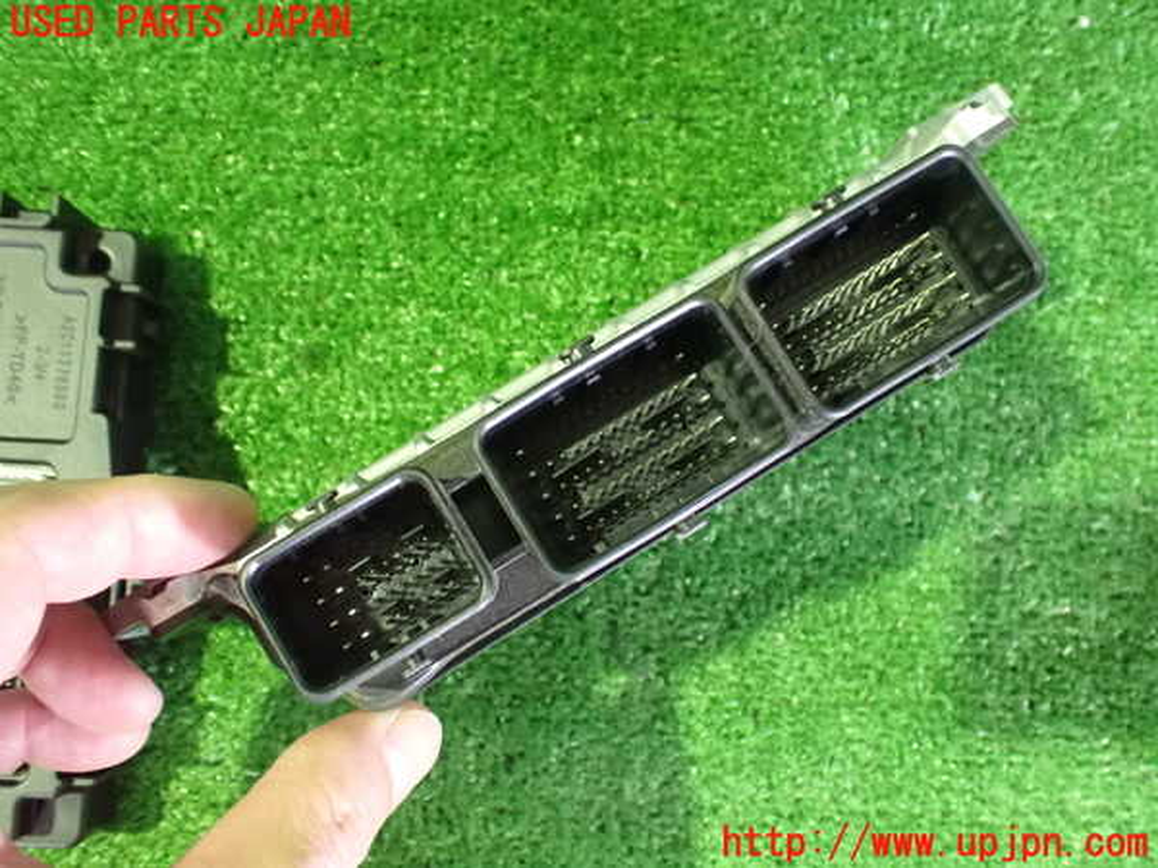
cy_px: 434
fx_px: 1004
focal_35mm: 30
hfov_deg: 60.0
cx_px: 579
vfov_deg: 46.8
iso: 1600
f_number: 2.3
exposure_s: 1/20
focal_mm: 5.4
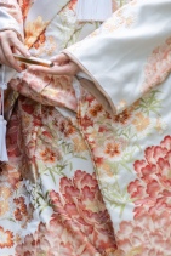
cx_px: -4
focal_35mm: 677
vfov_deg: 3.0
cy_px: -163
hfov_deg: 2.0
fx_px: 4815
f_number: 3.5
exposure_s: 1/250
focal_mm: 119
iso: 200
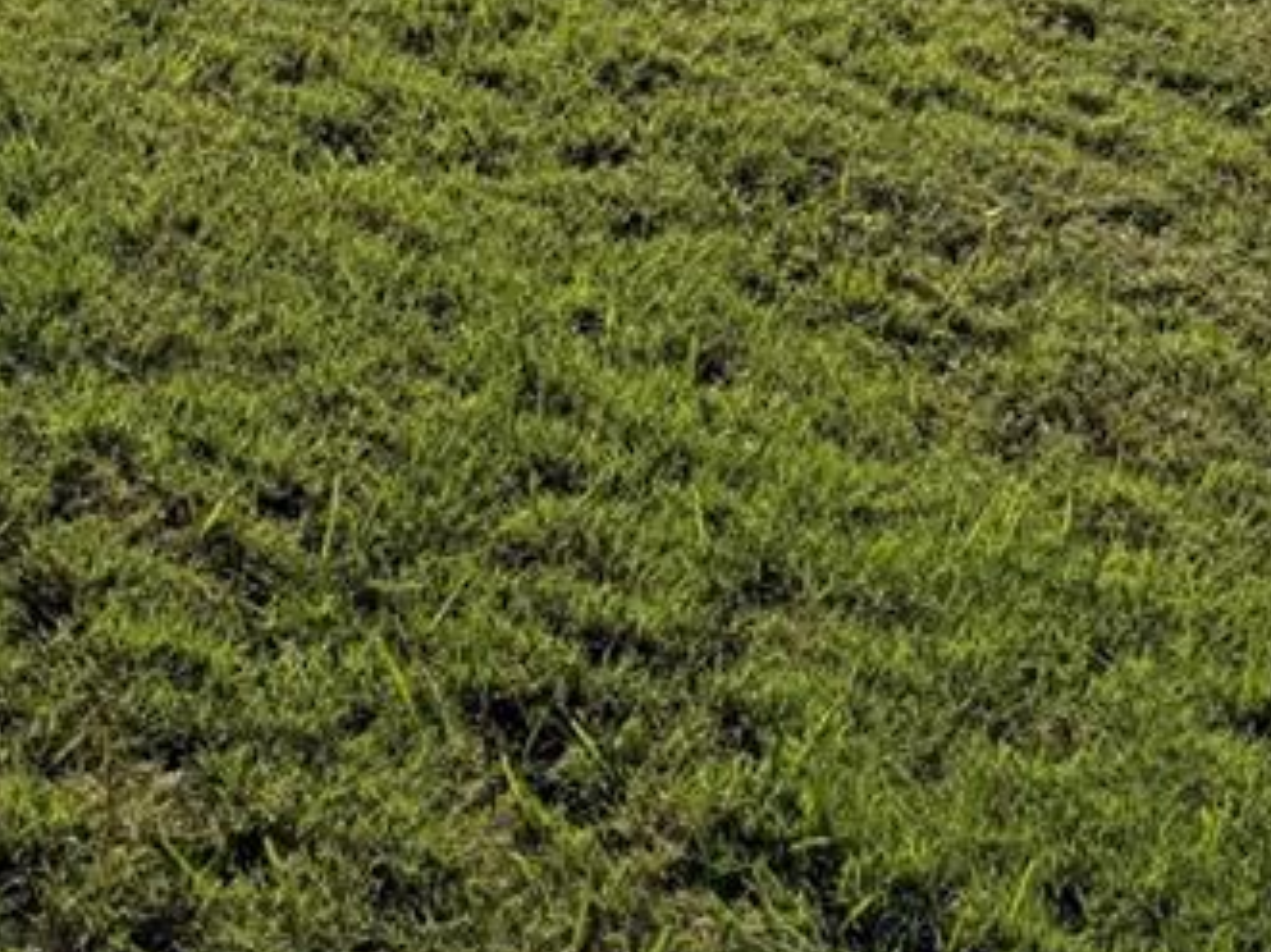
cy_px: -925
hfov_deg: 21.7
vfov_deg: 14.3
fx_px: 3193
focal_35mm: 87
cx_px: -4
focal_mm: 6.76
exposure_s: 1/10309
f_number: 1.78
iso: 80
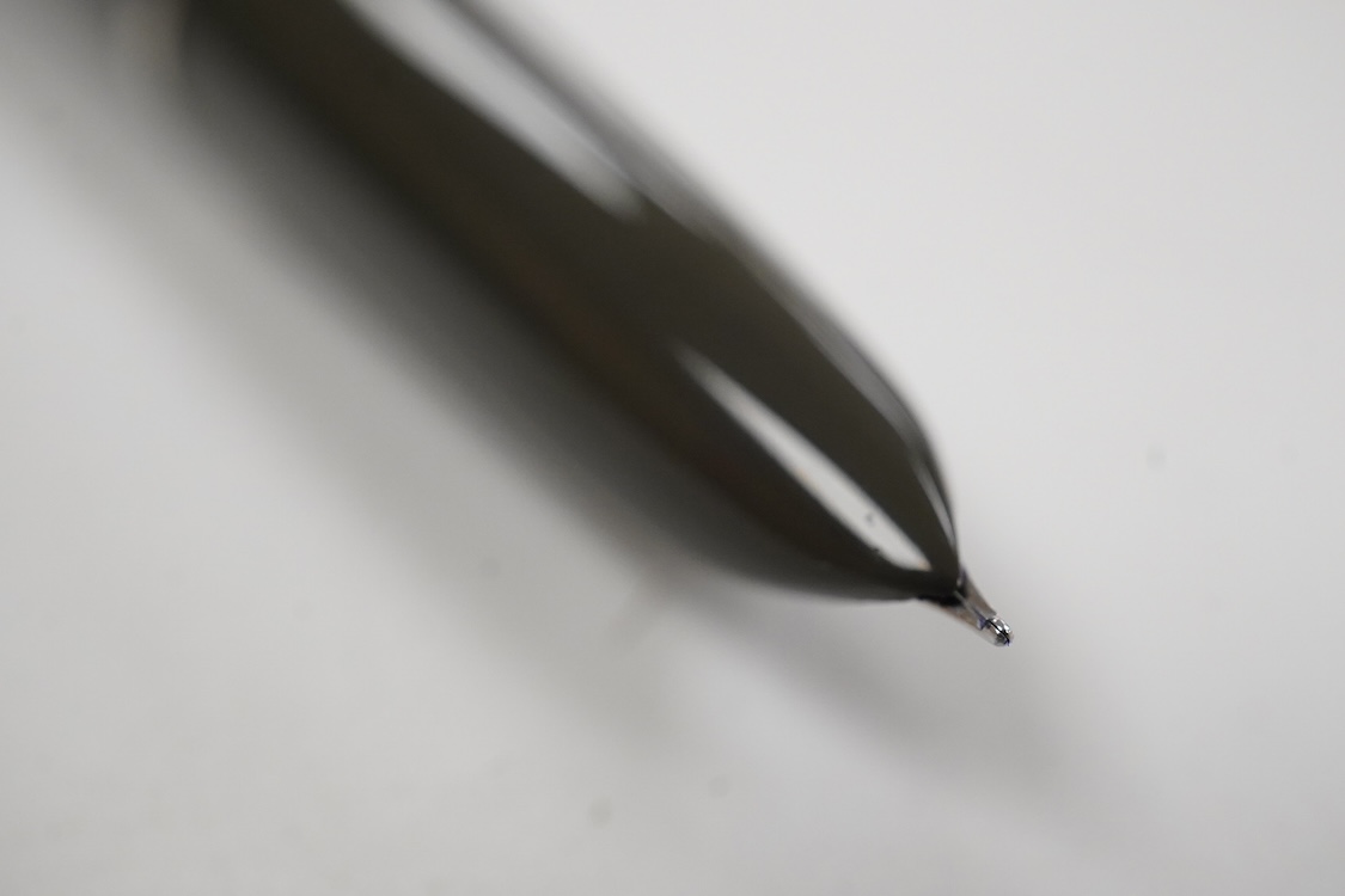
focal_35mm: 45
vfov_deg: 29.9
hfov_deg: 43.6
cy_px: 448
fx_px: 1681
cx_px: 672
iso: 2500
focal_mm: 30
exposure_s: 1/200
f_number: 13
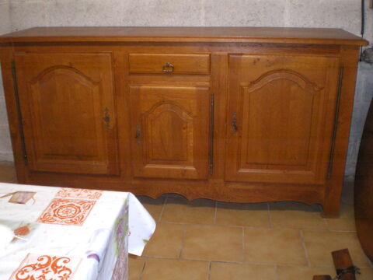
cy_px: 140
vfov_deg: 37.7
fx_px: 409
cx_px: 186
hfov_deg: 49.0
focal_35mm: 38
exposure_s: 1/50
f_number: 3.1
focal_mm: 6.3
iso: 400
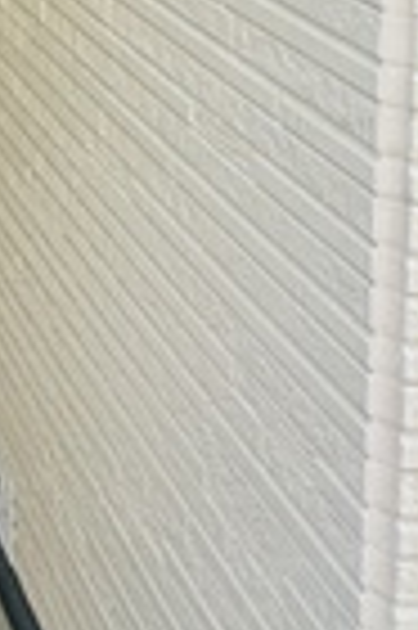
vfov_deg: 23.1
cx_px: -420
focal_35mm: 73
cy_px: -279
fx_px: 1274
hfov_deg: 15.1
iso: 40
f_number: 2.2
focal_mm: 2.22
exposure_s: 1/105
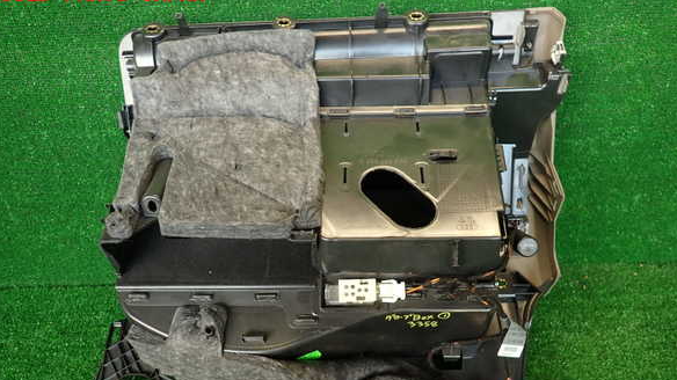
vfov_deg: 41.1
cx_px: 342
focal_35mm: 28
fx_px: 502
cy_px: 240
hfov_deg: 67.9
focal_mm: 4.5
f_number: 2
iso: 160
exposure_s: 1/60
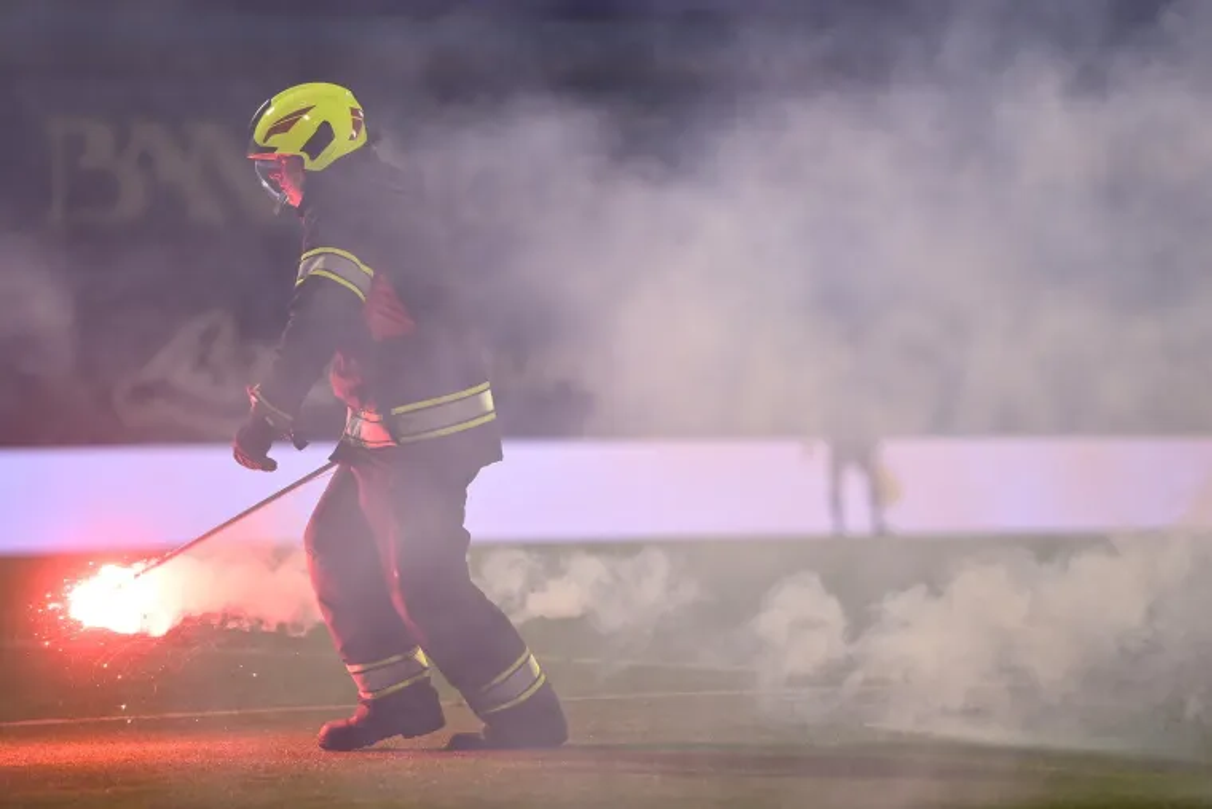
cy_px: 404
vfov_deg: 6.9
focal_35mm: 200
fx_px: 6734
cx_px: 606
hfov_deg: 10.3
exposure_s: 1/1000
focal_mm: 200
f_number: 2.8
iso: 1600
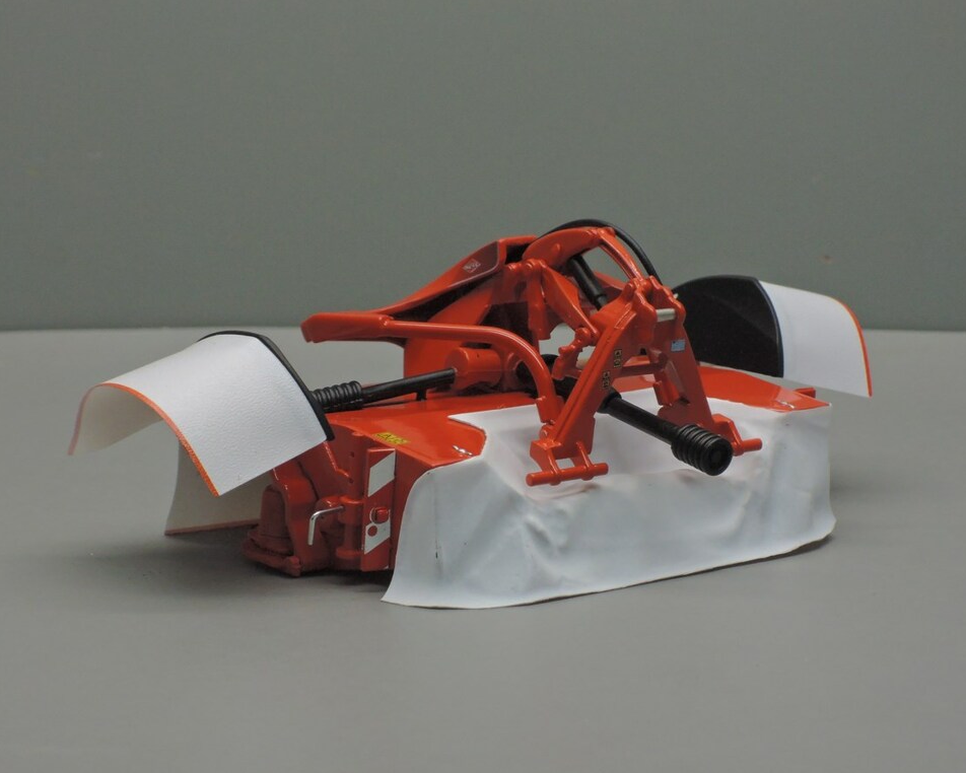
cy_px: 385
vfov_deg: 12.2
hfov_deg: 15.3
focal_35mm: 126
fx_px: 3603
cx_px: 500
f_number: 7.1
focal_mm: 25.5
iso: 800
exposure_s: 1/20
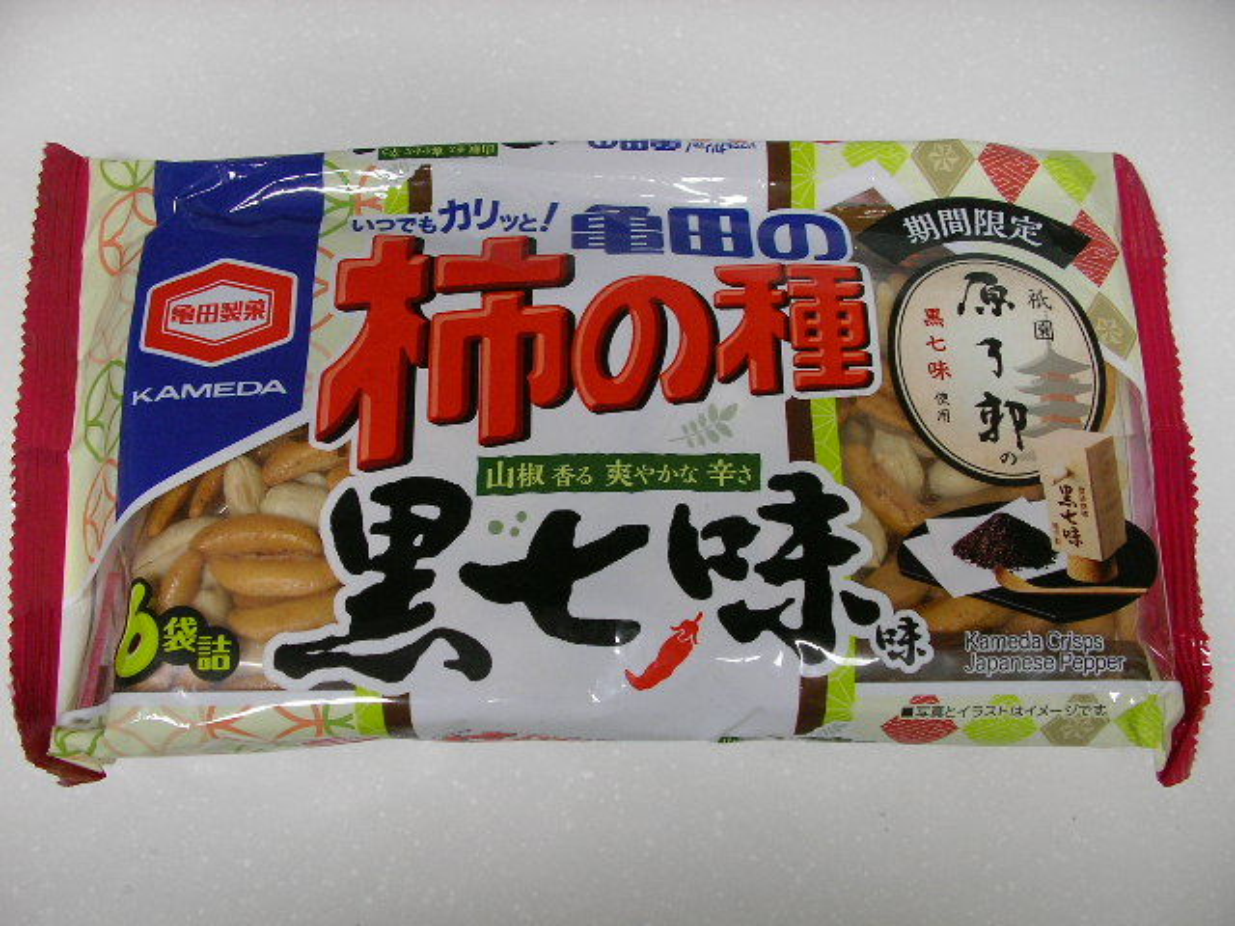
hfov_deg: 49.0
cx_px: 618
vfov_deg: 37.7
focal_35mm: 38
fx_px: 1356
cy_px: 463
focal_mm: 5.8
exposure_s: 1/12.8
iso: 100
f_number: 3.5
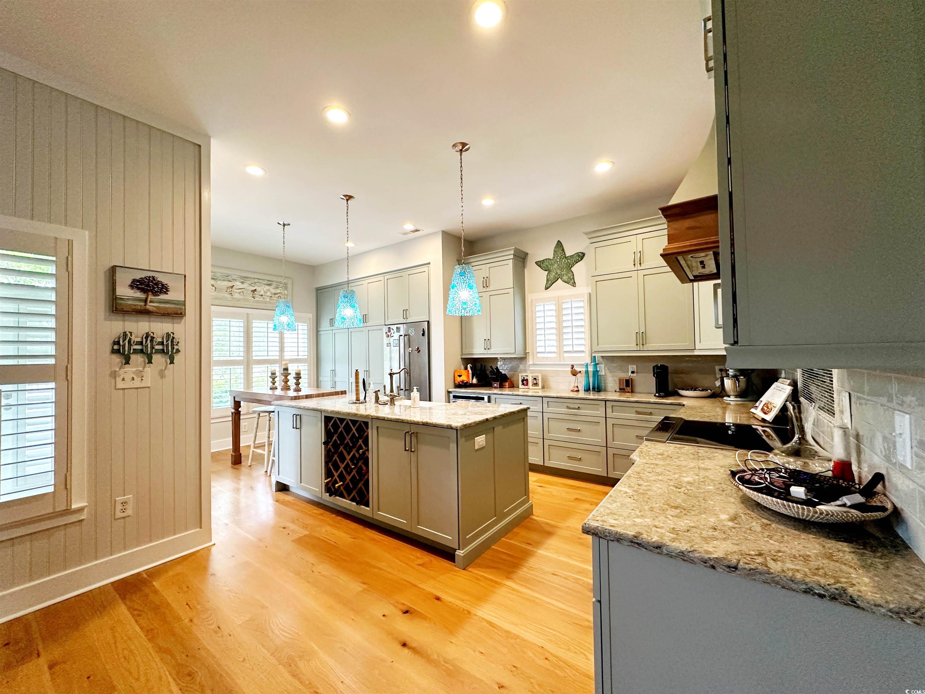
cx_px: 462
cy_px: 347
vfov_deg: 85.7
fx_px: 374
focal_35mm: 14
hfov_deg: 102.1
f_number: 2.2
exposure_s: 1/120
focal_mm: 2.22
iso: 250
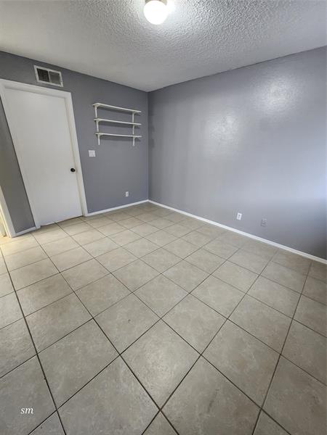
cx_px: 164
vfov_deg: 106.2
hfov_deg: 89.9
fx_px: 164
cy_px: 218
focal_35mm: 13
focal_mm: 2.2
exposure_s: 1/30
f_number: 2.2
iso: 320
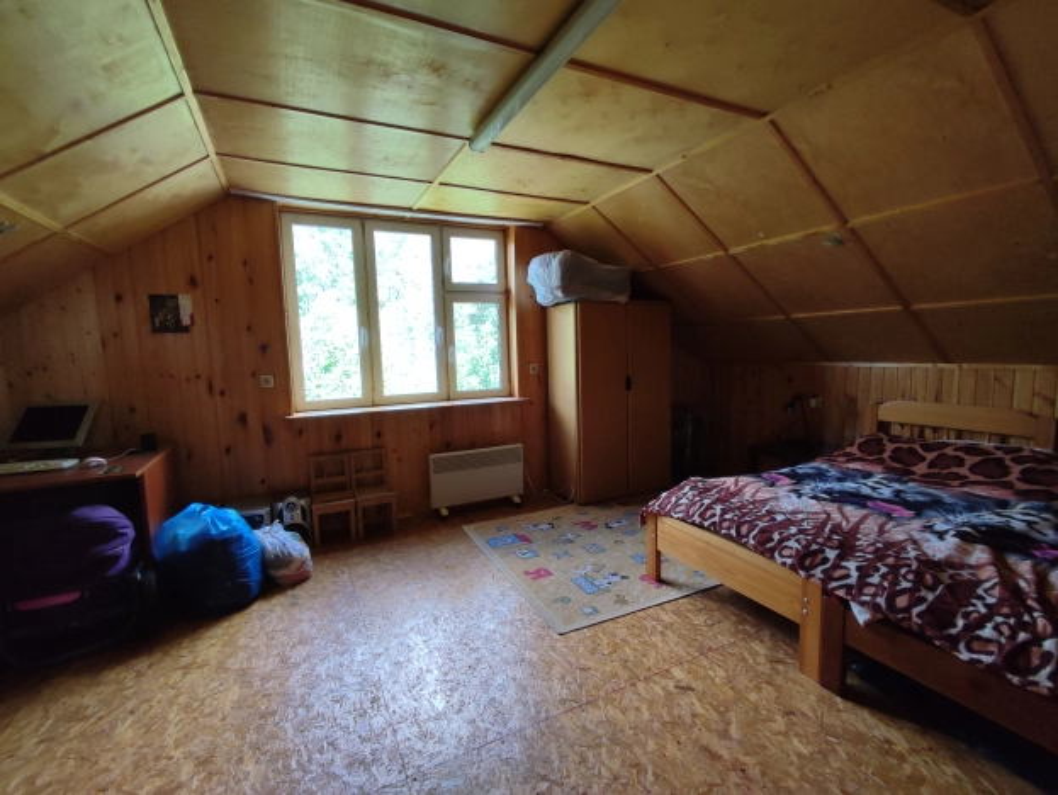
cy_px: 398
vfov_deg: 78.2
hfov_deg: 94.5
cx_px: 529
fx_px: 489
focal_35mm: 16
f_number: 2.2
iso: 96
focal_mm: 1.65
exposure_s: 1/100
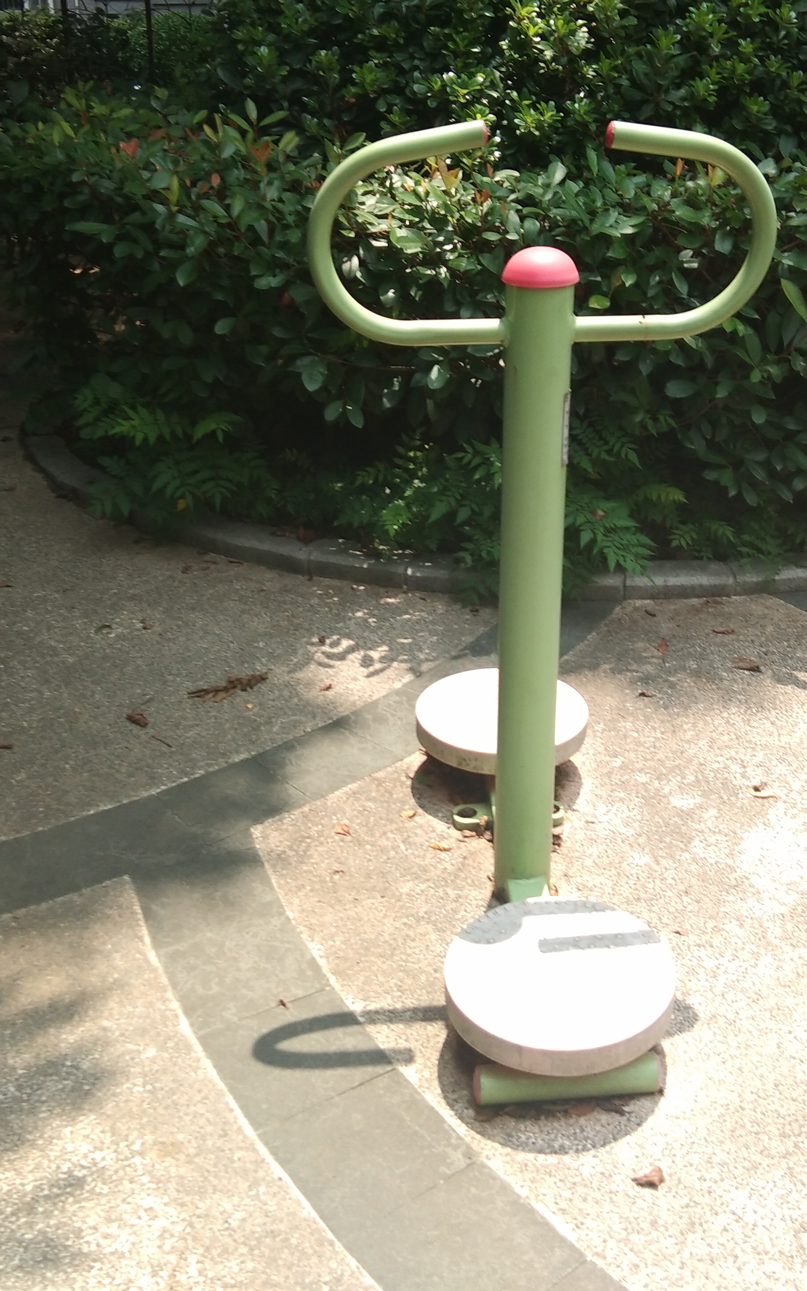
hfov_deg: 27.4
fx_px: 1654
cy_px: 605
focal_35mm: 47
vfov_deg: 42.6
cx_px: 479
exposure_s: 1/325
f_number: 2.2
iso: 50
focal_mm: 3.69
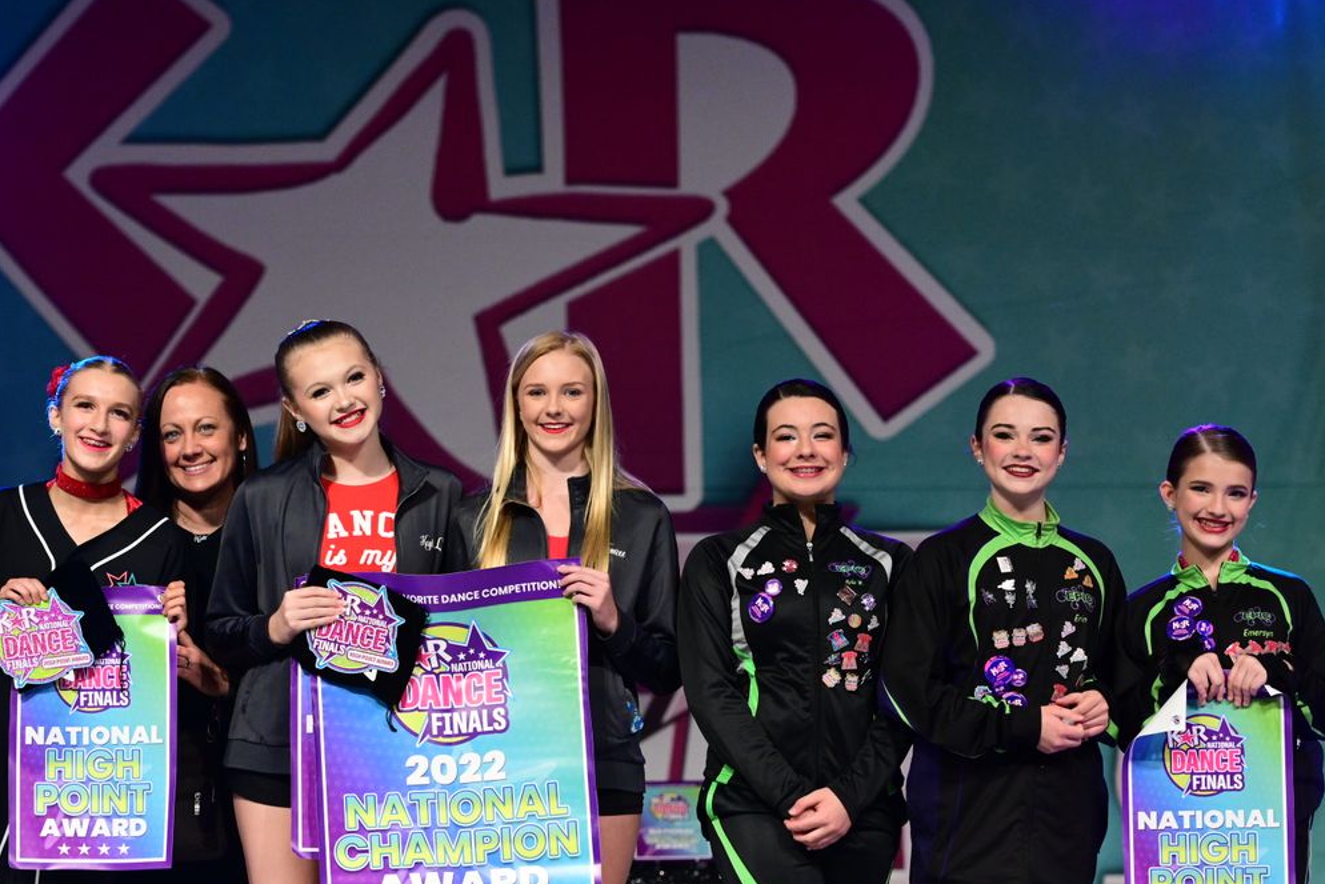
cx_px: 503
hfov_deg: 12.4
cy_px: 620
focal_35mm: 166
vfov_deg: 8.3
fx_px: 6110
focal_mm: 110
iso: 3200
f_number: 2.8
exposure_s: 1/1000
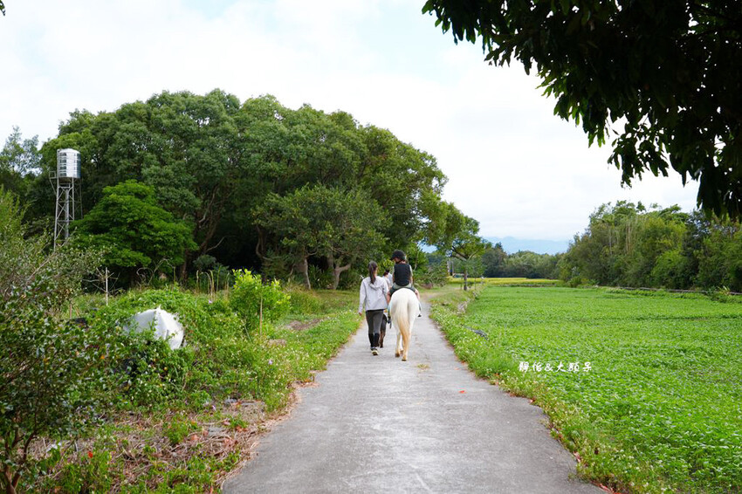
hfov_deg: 43.6
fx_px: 927
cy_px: 247
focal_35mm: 45
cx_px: 371
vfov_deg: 29.8
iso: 160
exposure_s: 1/200
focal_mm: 45
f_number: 8
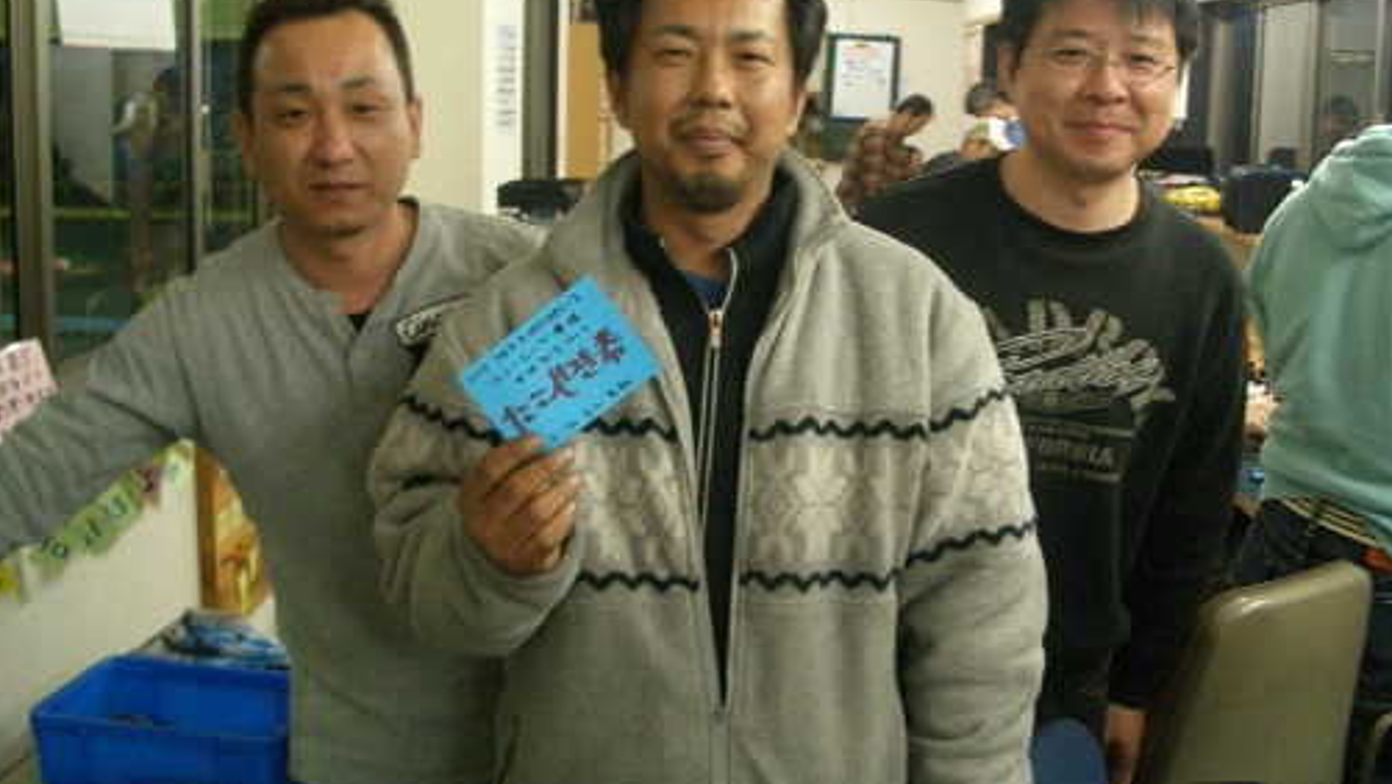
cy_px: 270
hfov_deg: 51.6
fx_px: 1440
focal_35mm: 39
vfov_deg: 30.3
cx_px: 686
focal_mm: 5.8
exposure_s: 1/30
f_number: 2.6
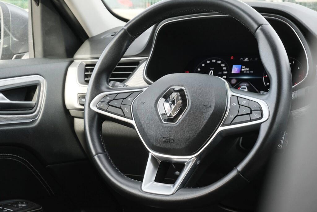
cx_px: 158
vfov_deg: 20.0
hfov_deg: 29.7
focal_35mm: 68
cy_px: 106
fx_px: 599
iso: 2000
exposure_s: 1/100
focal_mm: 45
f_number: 9
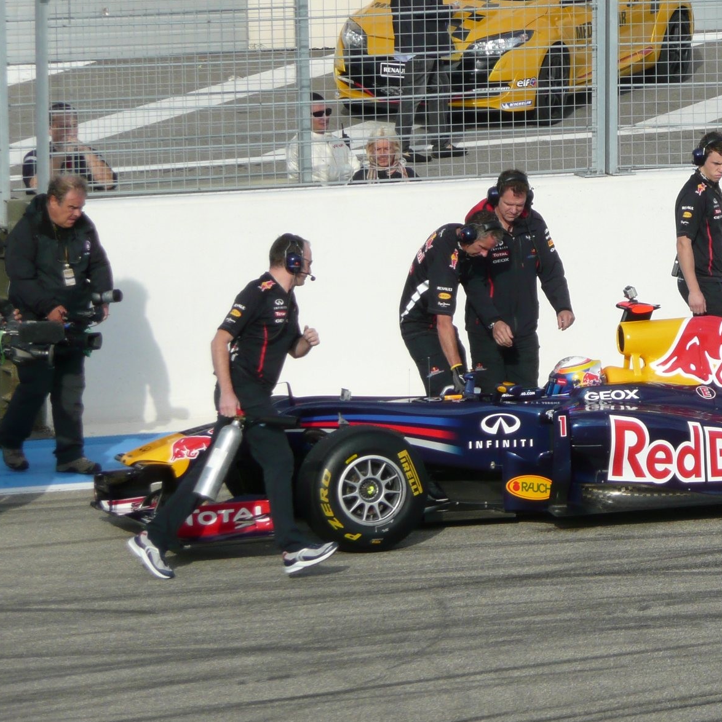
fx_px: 7716
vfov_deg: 5.4
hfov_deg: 5.4
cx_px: 603
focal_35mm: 327
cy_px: 282
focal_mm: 34.8
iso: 100
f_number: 4.8
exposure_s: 1/500
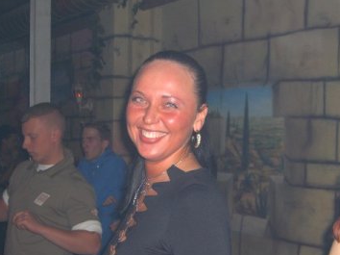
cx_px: 206
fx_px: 766
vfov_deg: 18.8
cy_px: 185
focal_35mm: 78
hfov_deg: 25.0
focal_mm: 9.5
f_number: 3.1
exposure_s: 1/60
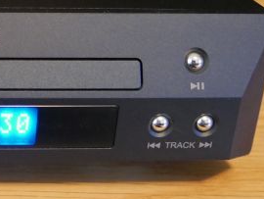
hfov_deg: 21.4
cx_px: -77
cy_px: -3
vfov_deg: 17.4
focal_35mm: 83
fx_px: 634
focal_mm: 14
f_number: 3.5
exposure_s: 1/25
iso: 3200
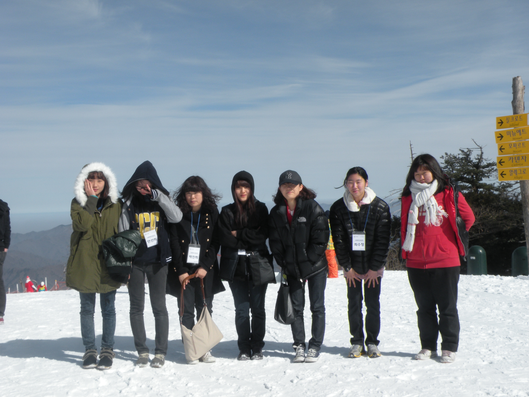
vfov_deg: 34.3
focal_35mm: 42
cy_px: 198
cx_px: 264
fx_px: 642
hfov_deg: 44.8
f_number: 8
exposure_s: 1/323
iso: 64
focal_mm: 7.4
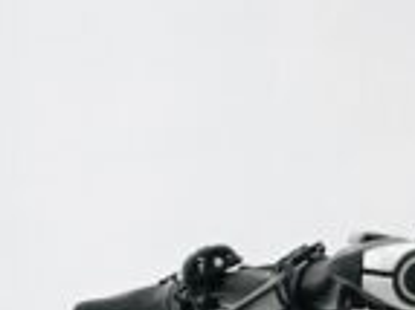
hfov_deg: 9.5
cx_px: -290
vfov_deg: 6.8
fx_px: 2408
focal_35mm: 201
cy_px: 869
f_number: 1.8
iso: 20
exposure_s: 1/33
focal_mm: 3.99
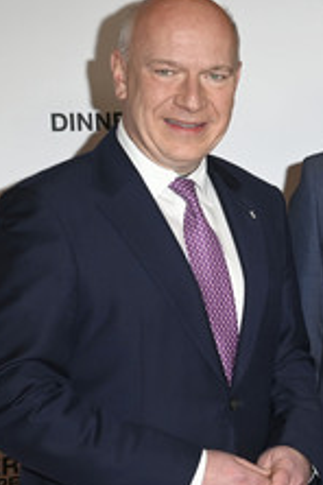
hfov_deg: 11.2
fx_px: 1588
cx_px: 464
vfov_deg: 17.3
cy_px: 249
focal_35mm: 118
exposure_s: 1/250
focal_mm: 58
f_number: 5.6
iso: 500
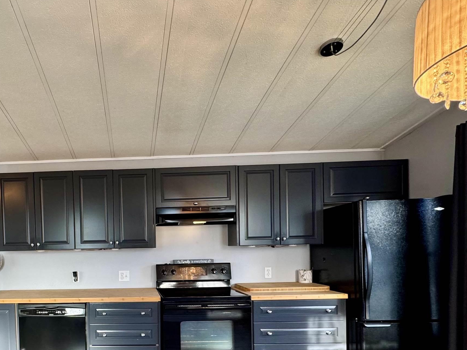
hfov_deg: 65.3
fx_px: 337
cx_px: 119
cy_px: 257
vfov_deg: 52.7
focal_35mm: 25
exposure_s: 1/120
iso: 200
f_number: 2.2
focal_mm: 2.22
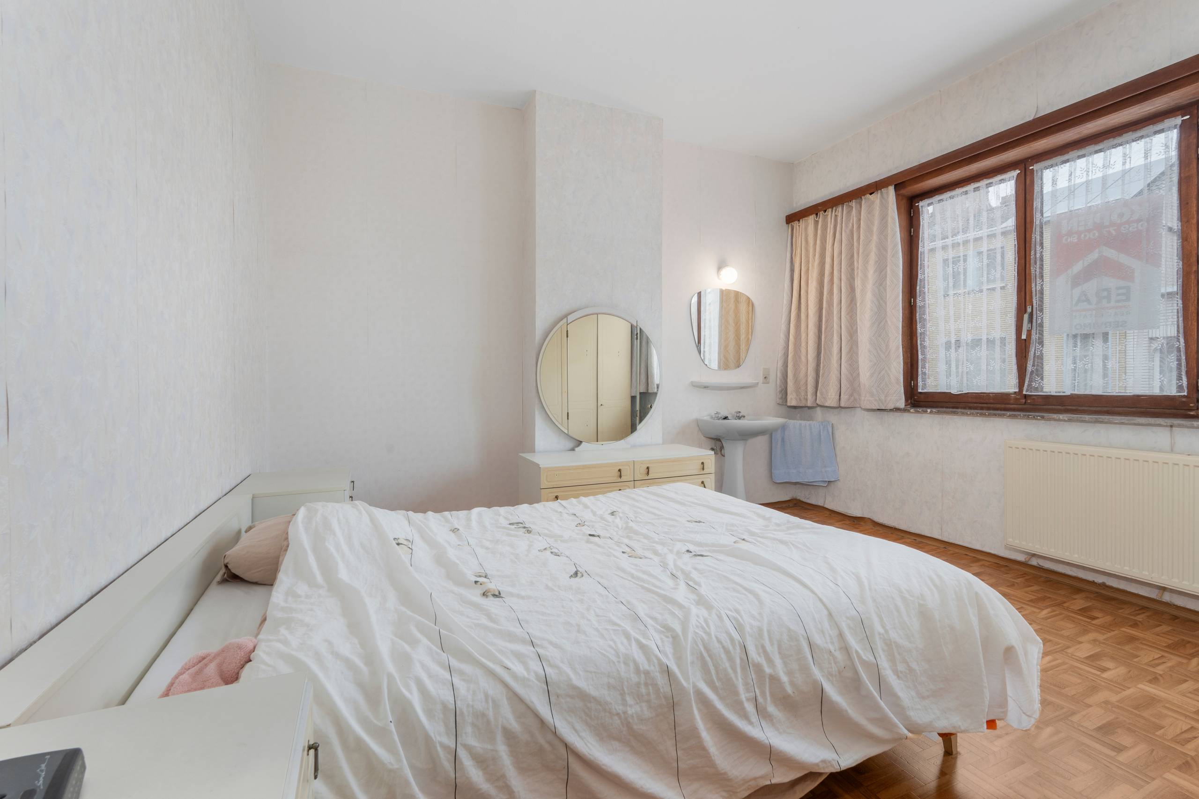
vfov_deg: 73.7
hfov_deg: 96.7
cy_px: 400
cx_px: 600
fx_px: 533
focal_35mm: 16
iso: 200
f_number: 11
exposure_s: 1/8
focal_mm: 16
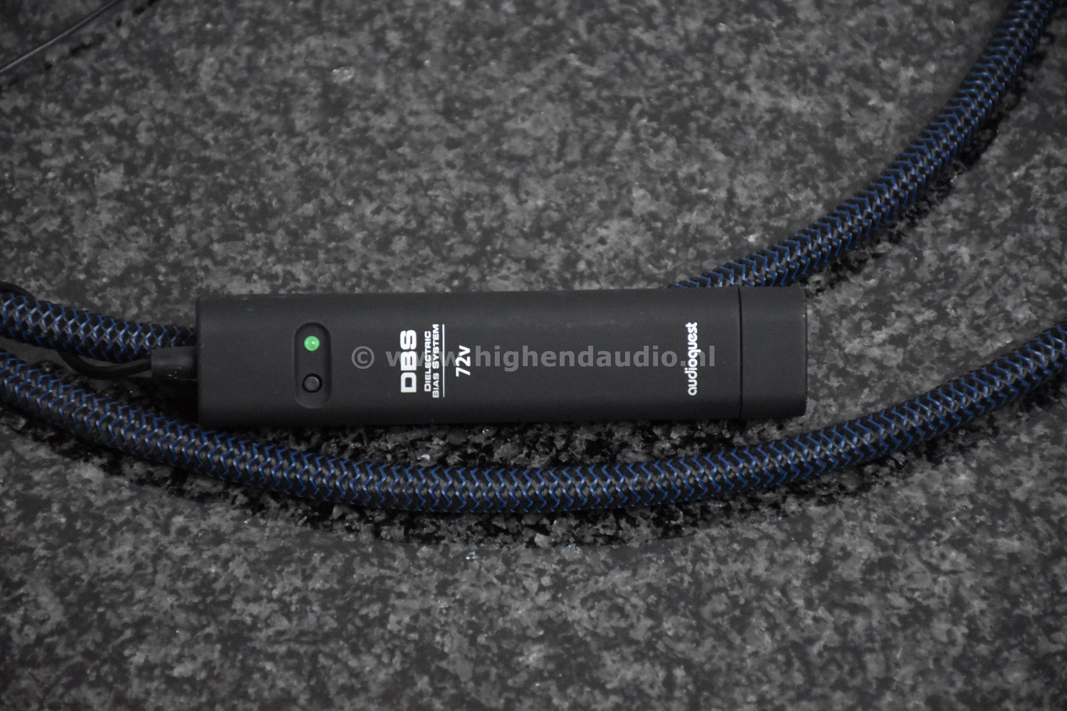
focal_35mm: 210
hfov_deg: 9.8
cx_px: 534
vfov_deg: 6.5
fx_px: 6224
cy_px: 356
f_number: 5.6
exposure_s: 1/125
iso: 6400
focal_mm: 140
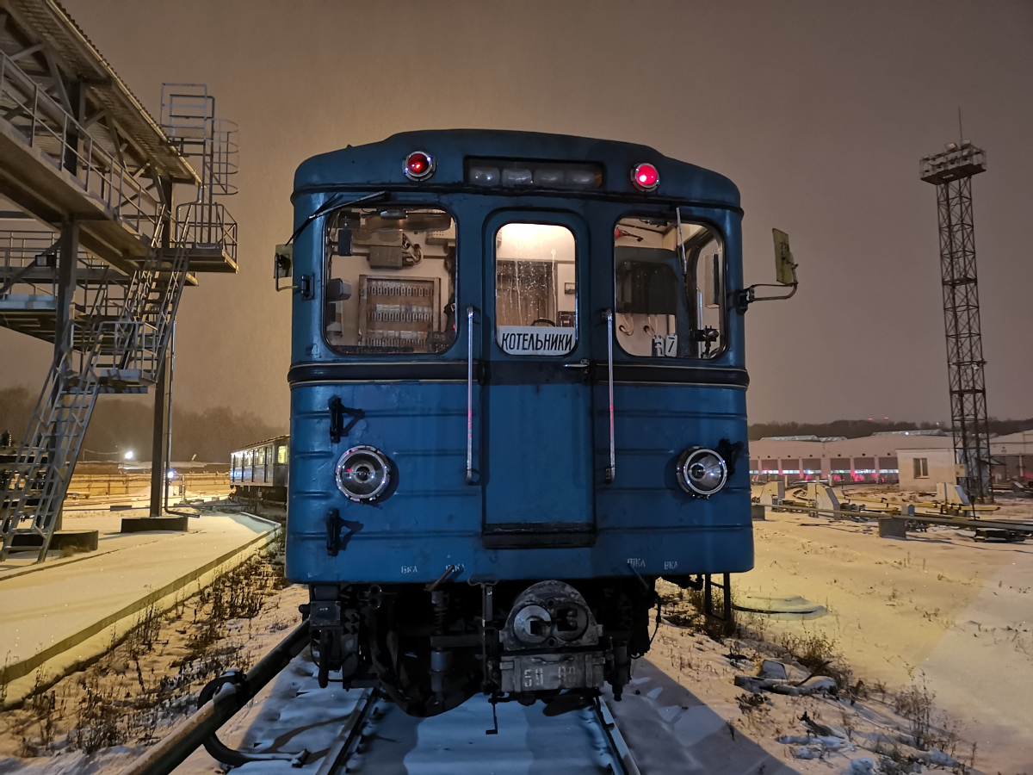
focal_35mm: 27
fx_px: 806
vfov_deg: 51.4
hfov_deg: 65.3
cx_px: 516
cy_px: 388
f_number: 1.8
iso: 1000
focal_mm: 3.95
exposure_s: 4
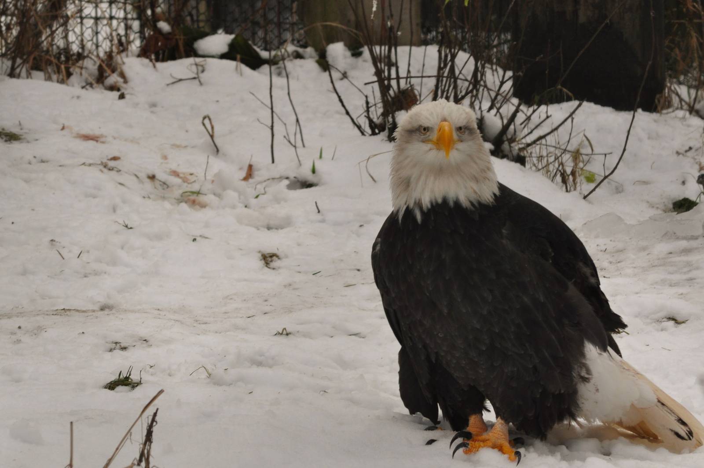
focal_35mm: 202
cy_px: 234
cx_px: 352
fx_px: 3956
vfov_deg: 6.8
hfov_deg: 10.2
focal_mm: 135
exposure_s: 1/125
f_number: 9
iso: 400
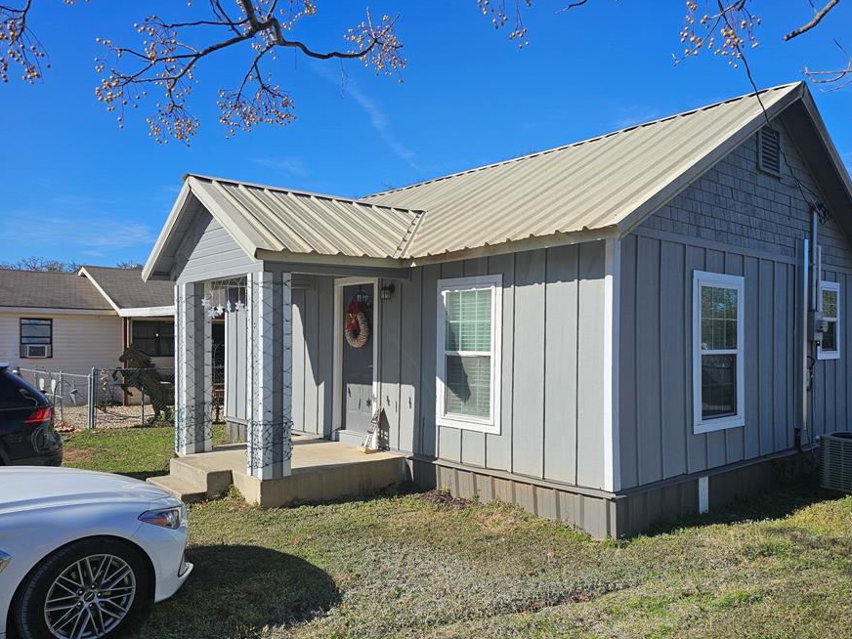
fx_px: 665
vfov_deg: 51.3
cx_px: 490
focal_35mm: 27
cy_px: 342
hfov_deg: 65.0
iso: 20
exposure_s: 1/2000
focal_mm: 6.3
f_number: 1.7
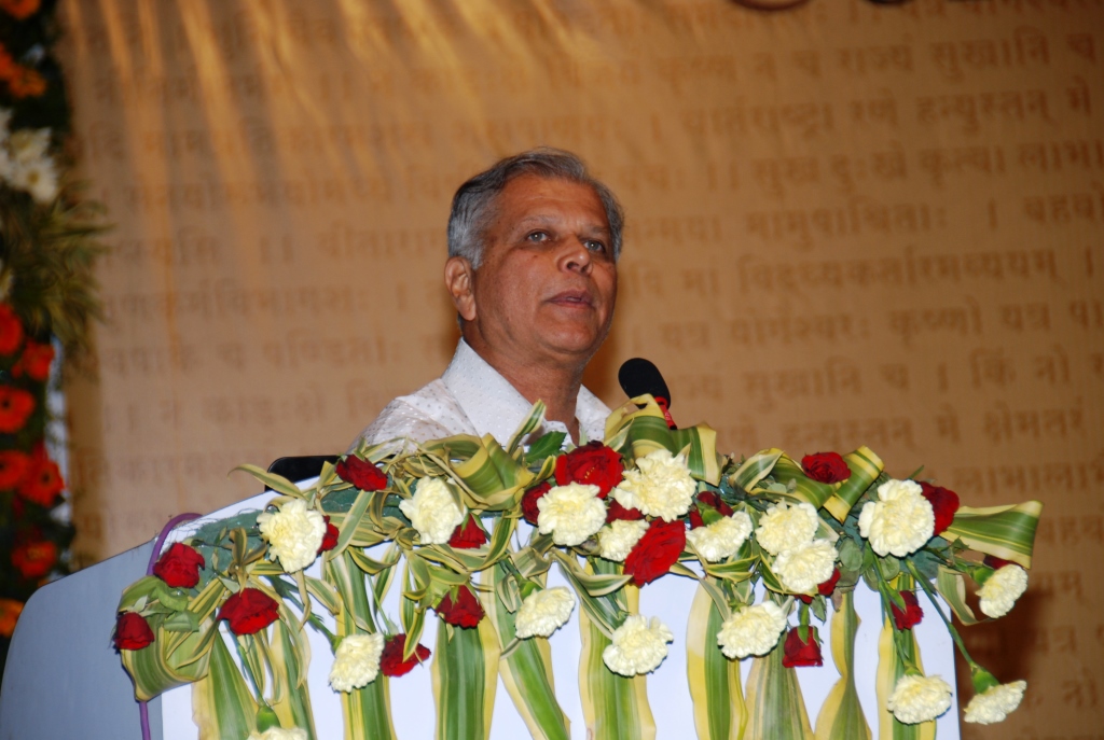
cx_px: 552
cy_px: 370
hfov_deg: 10.1
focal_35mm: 202
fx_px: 6222
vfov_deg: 6.8
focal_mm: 135
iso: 200
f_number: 5.6
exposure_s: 1/50
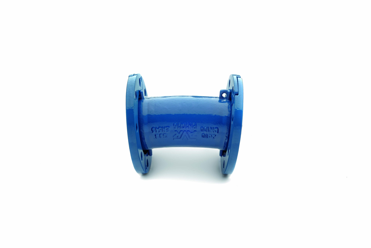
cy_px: 125
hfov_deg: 38.9
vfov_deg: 26.5
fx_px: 526
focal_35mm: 51
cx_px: 186
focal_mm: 50
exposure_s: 1/125
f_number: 22
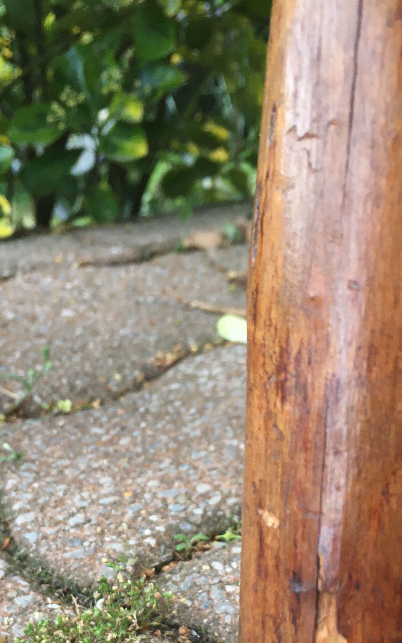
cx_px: 177
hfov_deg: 26.3
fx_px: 859
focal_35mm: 49
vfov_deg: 39.8
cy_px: 493
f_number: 2.2
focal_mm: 4.15
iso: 25
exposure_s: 1/33
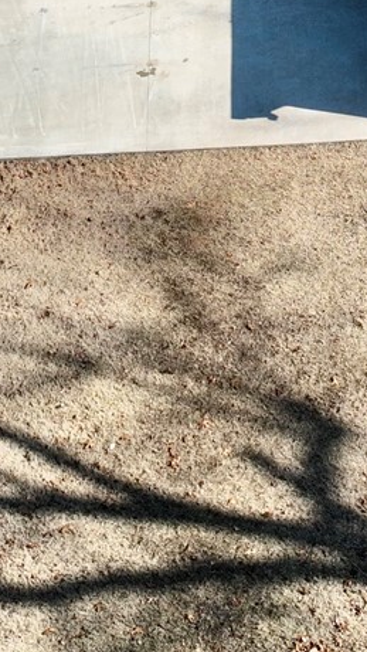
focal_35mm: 109
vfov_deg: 17.8
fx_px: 1884
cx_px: 227
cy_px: -293
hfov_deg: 11.1
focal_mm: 12.29
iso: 120
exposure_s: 1/1600
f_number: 2.8
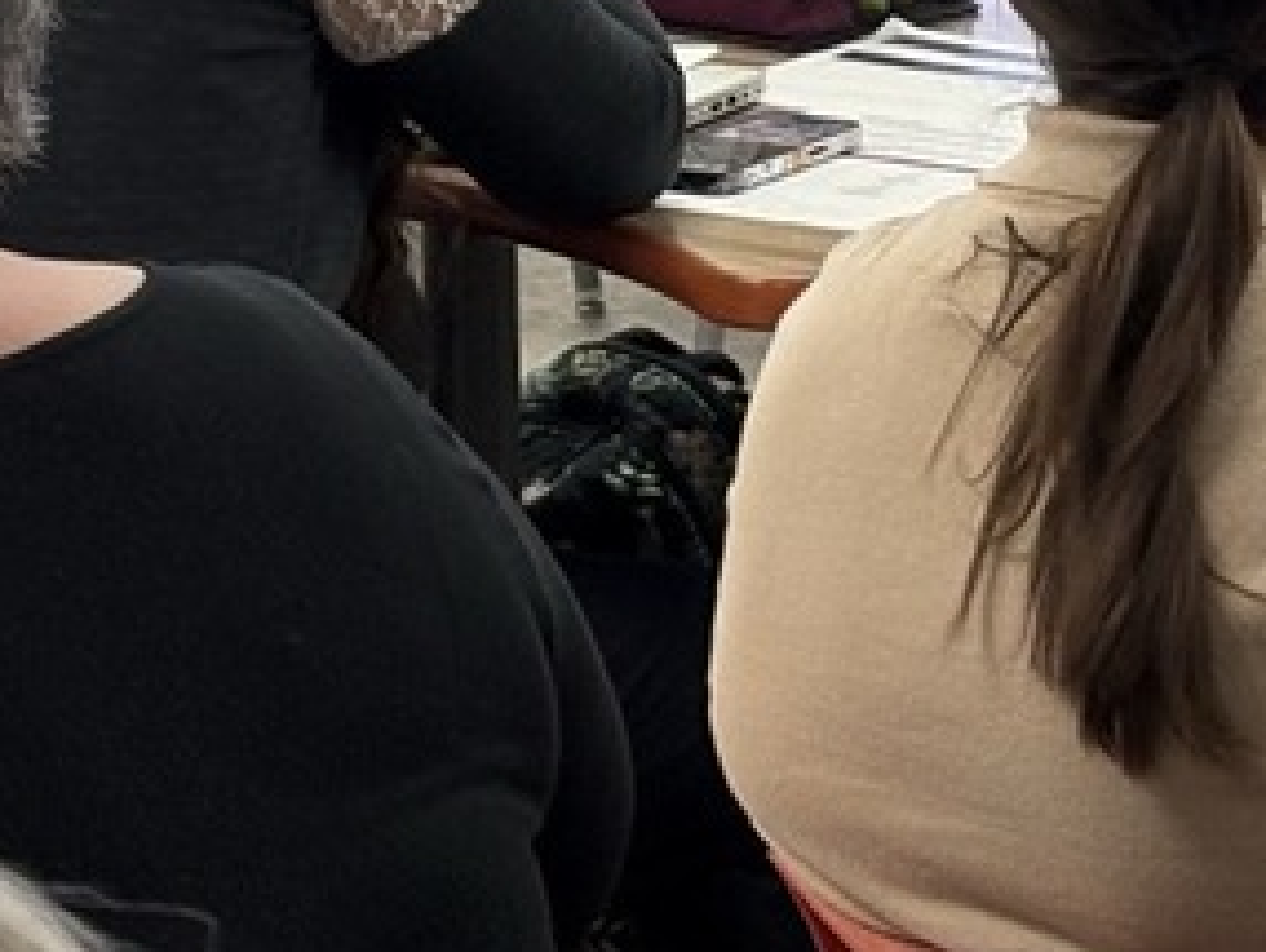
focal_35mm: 186
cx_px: 1549
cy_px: -412
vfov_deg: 7.9
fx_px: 6808
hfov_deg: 10.4
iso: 160
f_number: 1.6
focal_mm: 5.96
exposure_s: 1/60
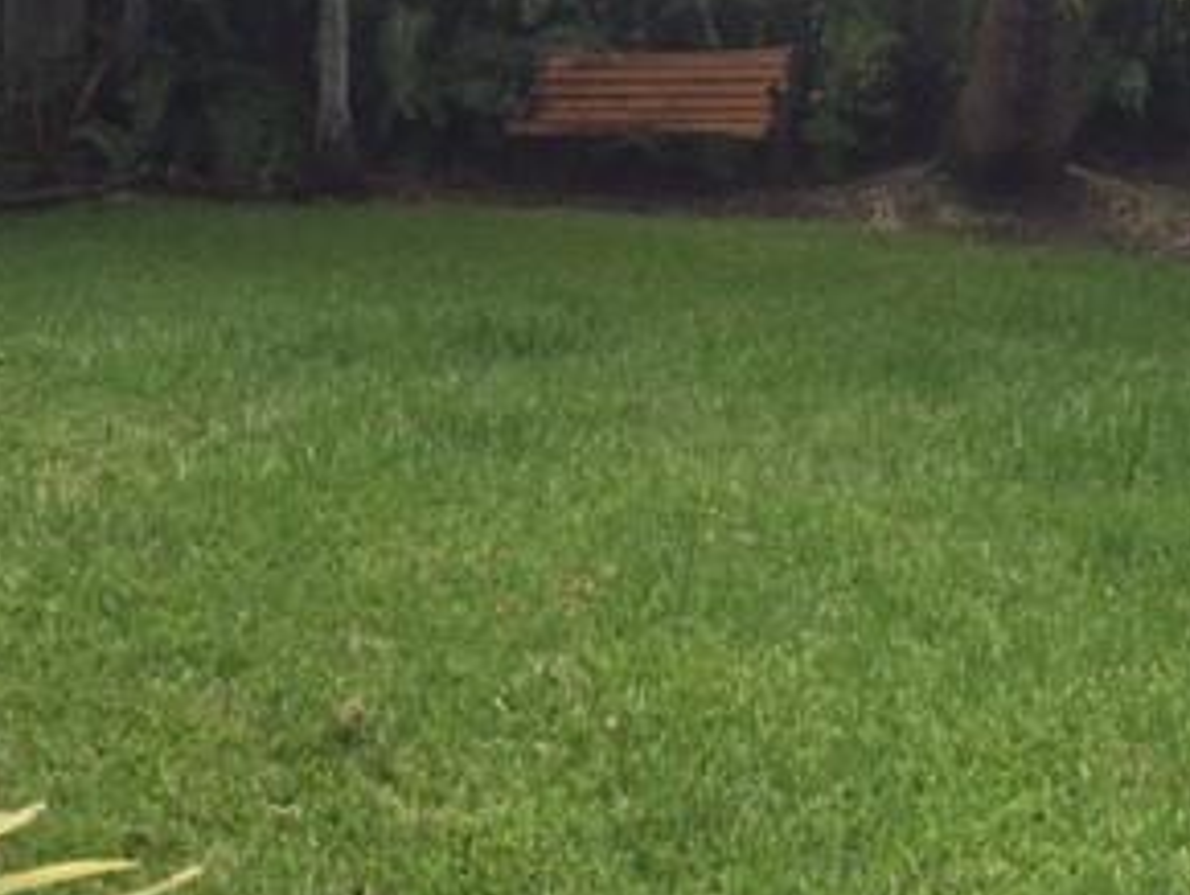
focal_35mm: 64
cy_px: 86
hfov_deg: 30.1
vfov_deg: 22.4
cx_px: 759
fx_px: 2202
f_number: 2.2
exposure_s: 1/309
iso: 32
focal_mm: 4.15
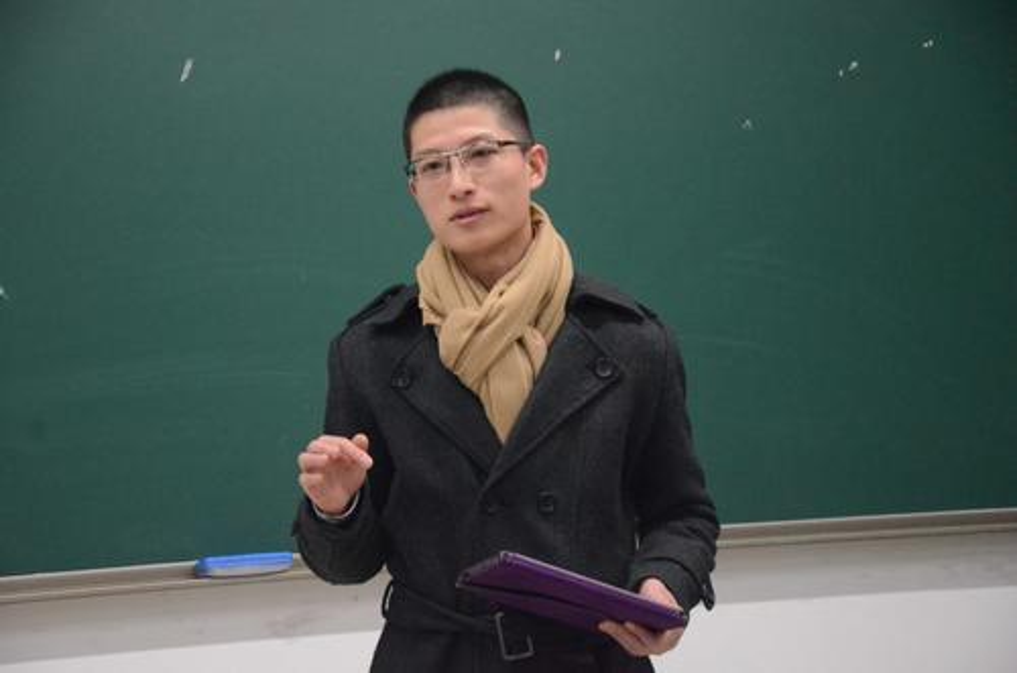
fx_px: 2960
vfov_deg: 13.0
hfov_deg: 19.5
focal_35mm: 105
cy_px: 336
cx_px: 508
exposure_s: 1/160
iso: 5000
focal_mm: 70
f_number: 5.3
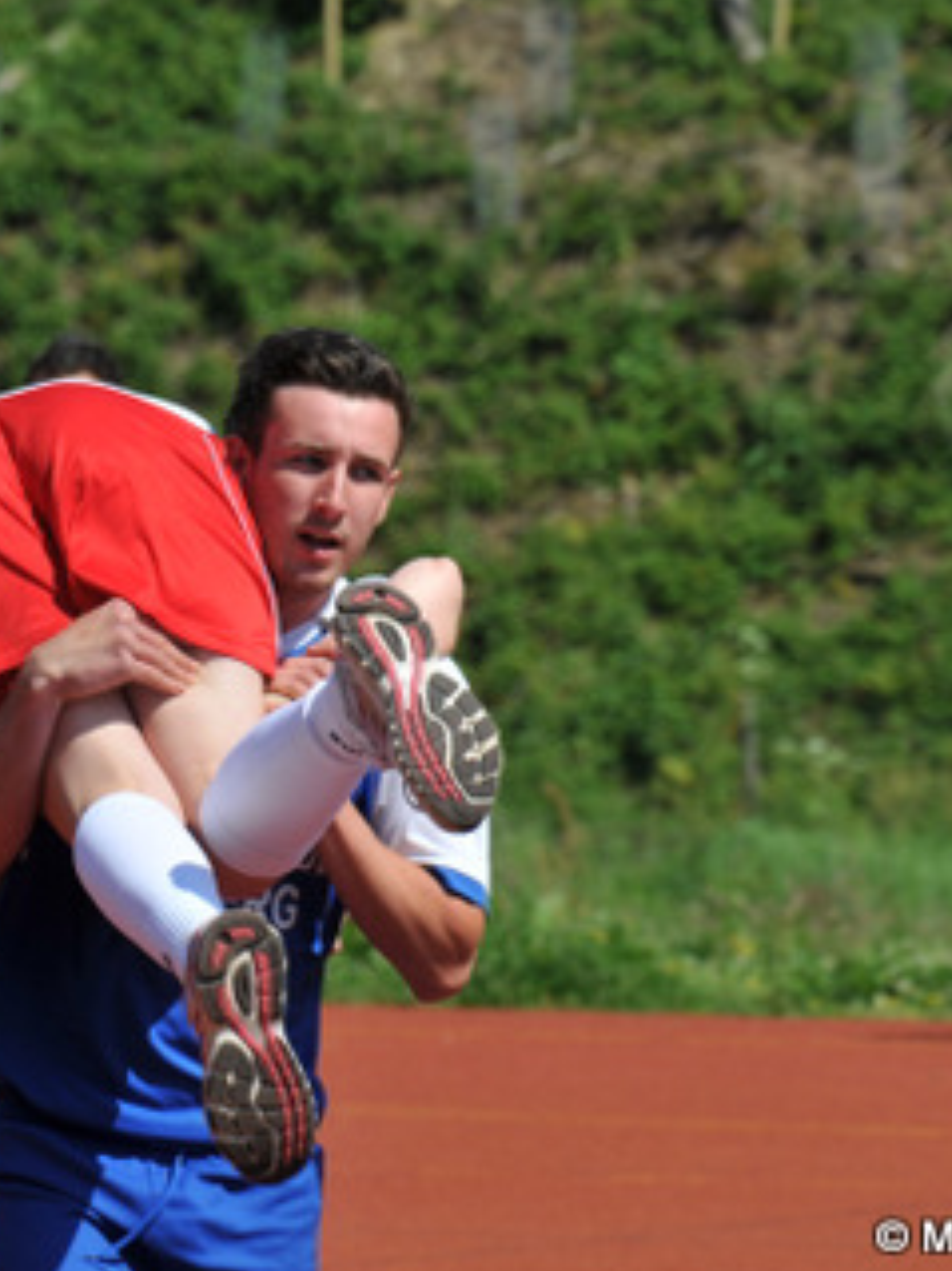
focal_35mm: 384
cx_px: 299
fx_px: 14090
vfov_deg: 5.2
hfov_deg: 3.9
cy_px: 653
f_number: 8
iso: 200
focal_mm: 170
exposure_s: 1/640
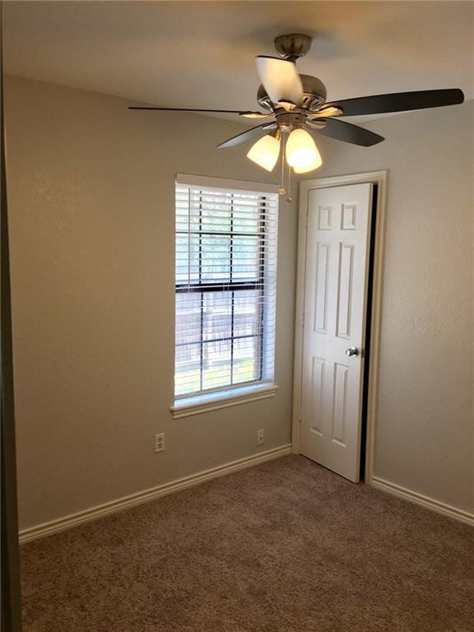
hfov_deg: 48.2
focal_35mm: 29
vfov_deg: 61.7
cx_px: 237
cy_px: 316
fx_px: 529
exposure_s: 1/60
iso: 25
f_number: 2.2
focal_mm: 4.15
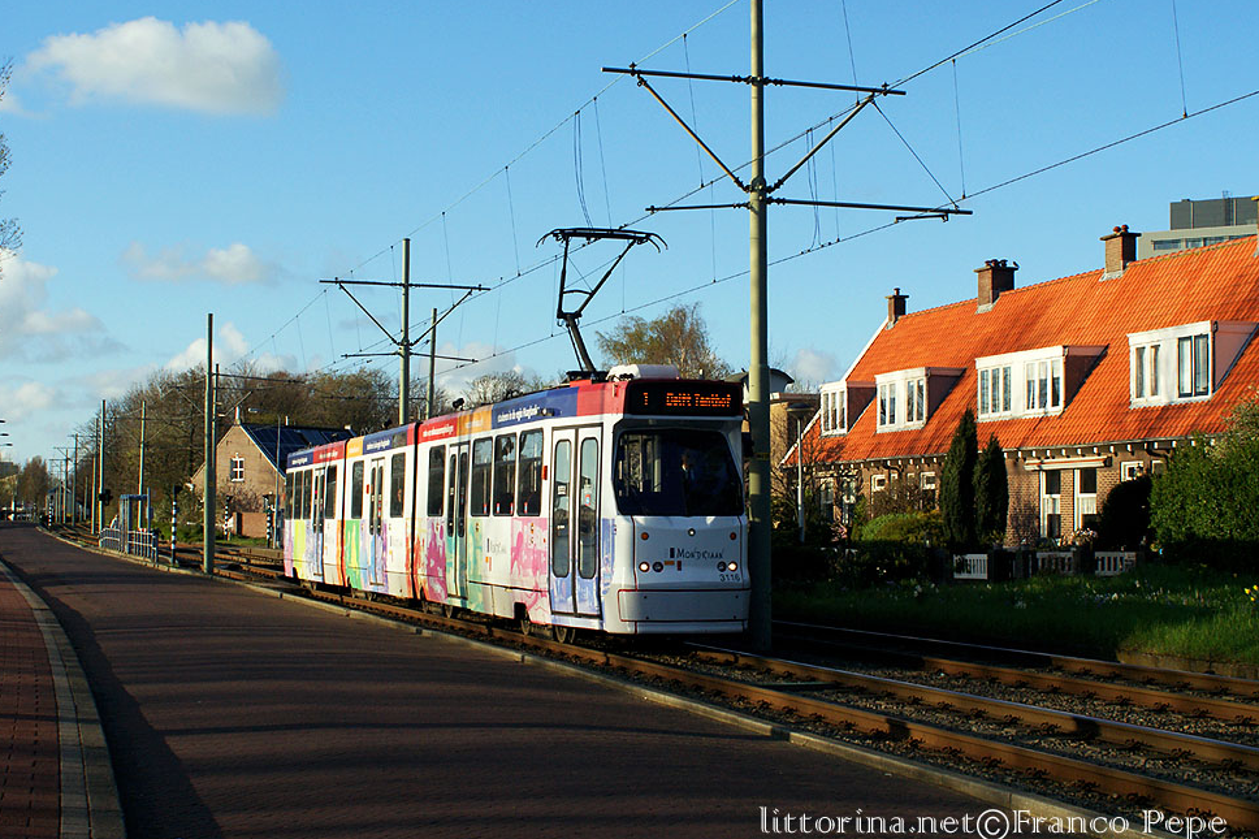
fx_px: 1942
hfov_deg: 35.9
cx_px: 616
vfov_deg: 24.4
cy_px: 418
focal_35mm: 56
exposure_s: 1/500
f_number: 8
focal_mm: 35
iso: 400
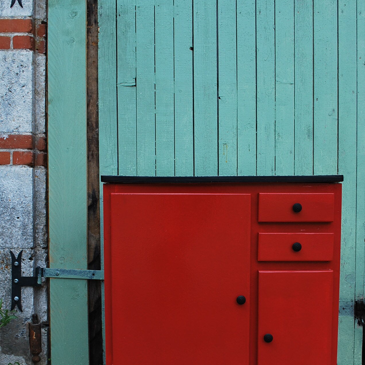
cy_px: 244
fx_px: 513
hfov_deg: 39.2
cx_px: 186
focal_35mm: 43
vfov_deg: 38.7
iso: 160
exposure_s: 1/125
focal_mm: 22
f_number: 5.6
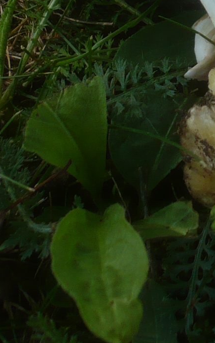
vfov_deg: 18.4
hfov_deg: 11.5
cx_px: 329
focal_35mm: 109
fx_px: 1021
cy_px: -30
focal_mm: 5.8
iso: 100
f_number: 2.8
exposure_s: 1/320
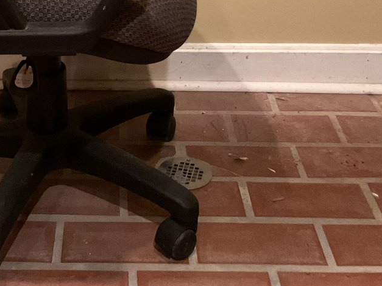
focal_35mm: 70
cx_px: 99
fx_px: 772
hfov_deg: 27.4
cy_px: -12
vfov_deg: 20.2
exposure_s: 1/30
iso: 500
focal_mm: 3
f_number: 1.8
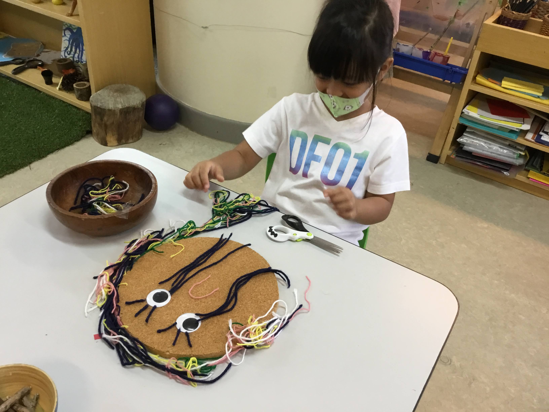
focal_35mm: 31
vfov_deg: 45.4
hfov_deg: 58.4
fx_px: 492
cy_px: 206
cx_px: 274
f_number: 2.4
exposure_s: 1/33
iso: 100
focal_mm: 3.3
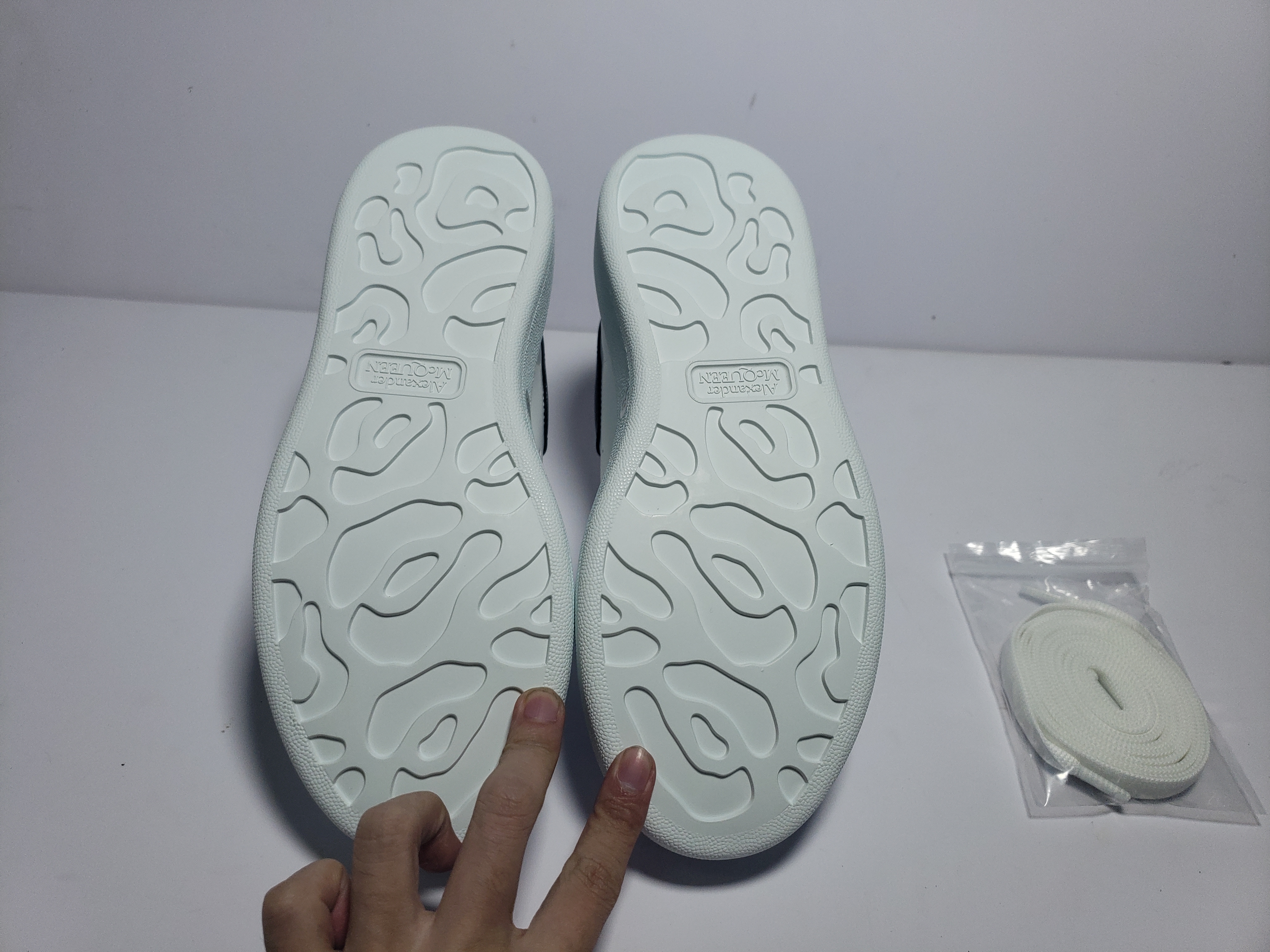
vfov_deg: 53.1
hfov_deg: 67.3
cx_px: 635
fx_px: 954
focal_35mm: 26
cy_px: 476
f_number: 1.5
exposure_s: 1/1024
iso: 50
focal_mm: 4.3
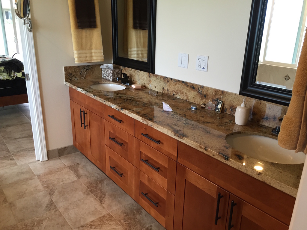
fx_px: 257
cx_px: 154
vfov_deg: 48.2
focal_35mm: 29
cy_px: 115
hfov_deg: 61.7
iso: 50
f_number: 2.2
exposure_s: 1/30
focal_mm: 4.15
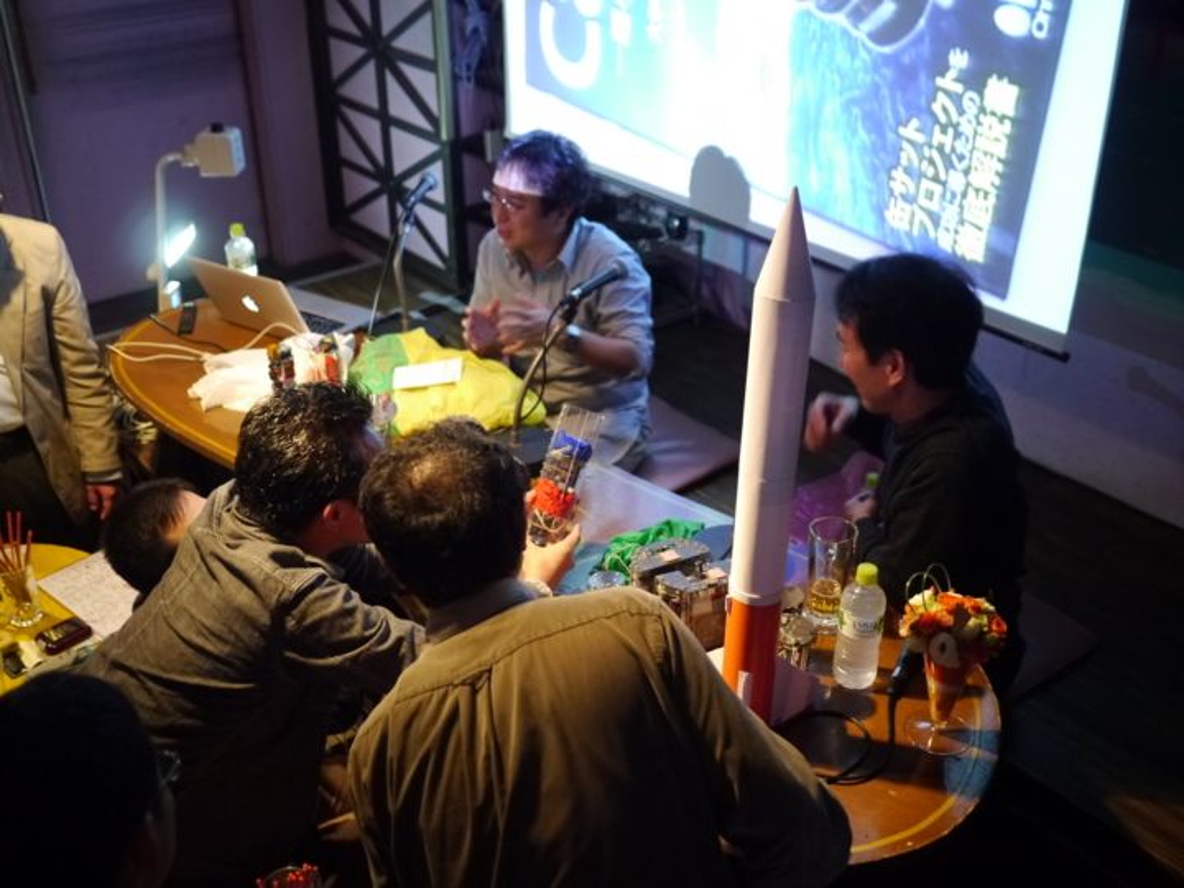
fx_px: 1368
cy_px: 444
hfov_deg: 46.8
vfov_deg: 36.0
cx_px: 592
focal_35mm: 40
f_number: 1.7
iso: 1600
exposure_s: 1/60
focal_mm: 20
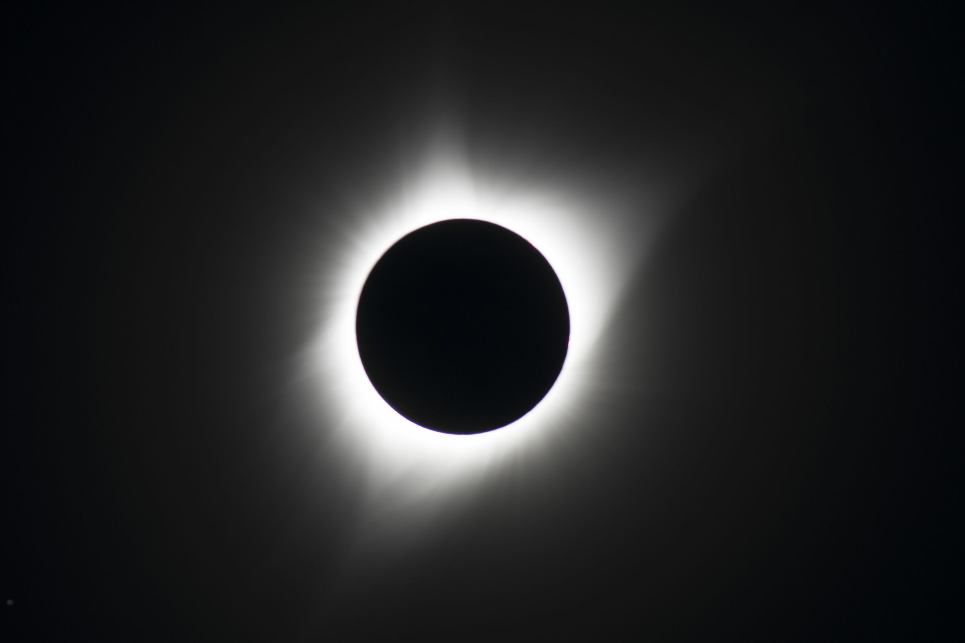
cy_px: 322
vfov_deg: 1.5
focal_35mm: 900
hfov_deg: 2.3
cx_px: 482
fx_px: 24123
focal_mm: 600
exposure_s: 1/10
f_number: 8
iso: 100
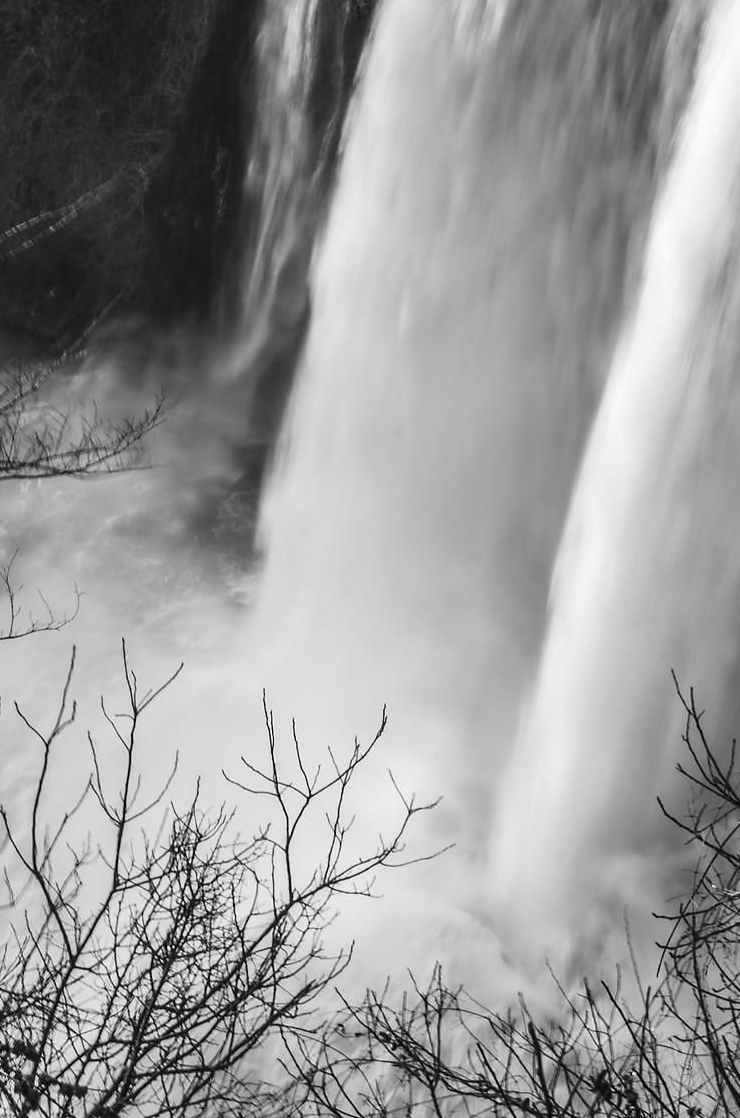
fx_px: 1796
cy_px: -43
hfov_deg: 22.9
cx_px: 620
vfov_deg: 31.5
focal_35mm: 58
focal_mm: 18
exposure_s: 1/13
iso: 100
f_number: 22
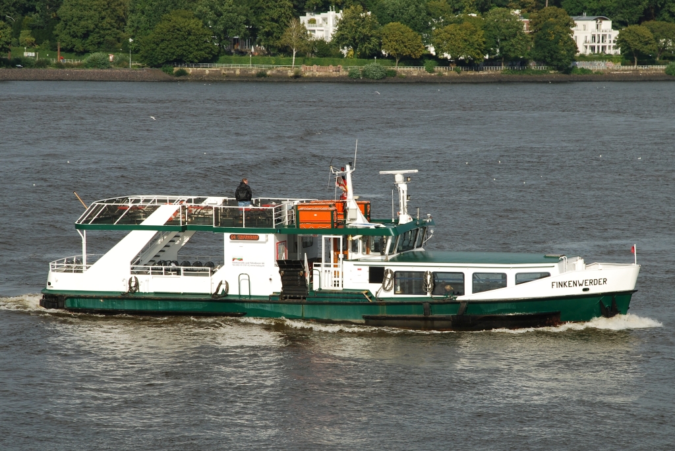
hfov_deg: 13.0
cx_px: 338
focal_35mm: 158
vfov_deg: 8.7
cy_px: 226
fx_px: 2956
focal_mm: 105
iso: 125
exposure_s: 1/250
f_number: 10
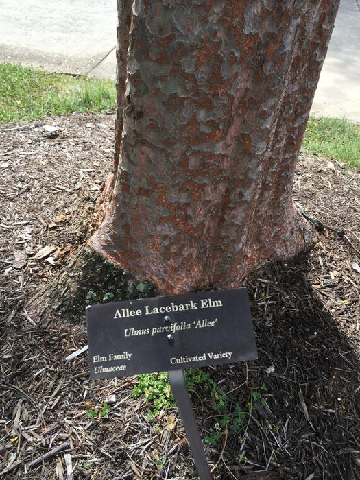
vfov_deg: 61.7
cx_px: 180
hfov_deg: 48.2
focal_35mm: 29
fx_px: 402
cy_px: 240
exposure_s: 1/399
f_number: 2.2
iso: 32
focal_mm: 4.15
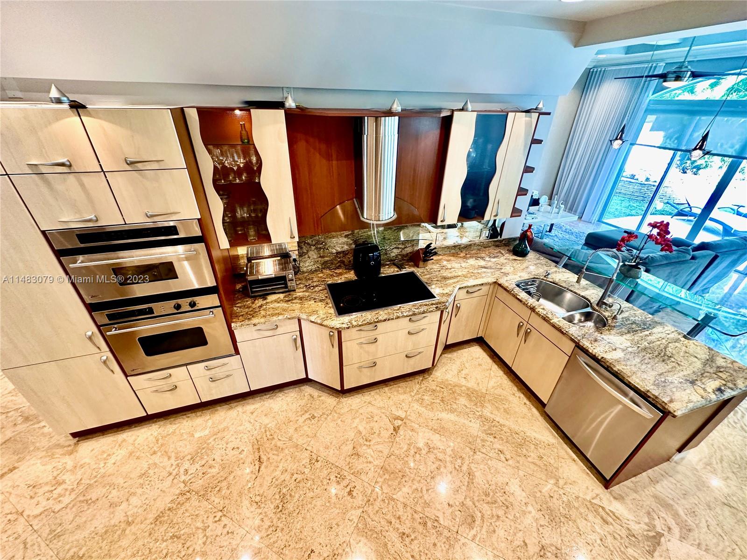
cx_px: 374
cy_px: 280
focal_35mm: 14
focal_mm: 2.22
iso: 200
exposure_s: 1/60
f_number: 2.2
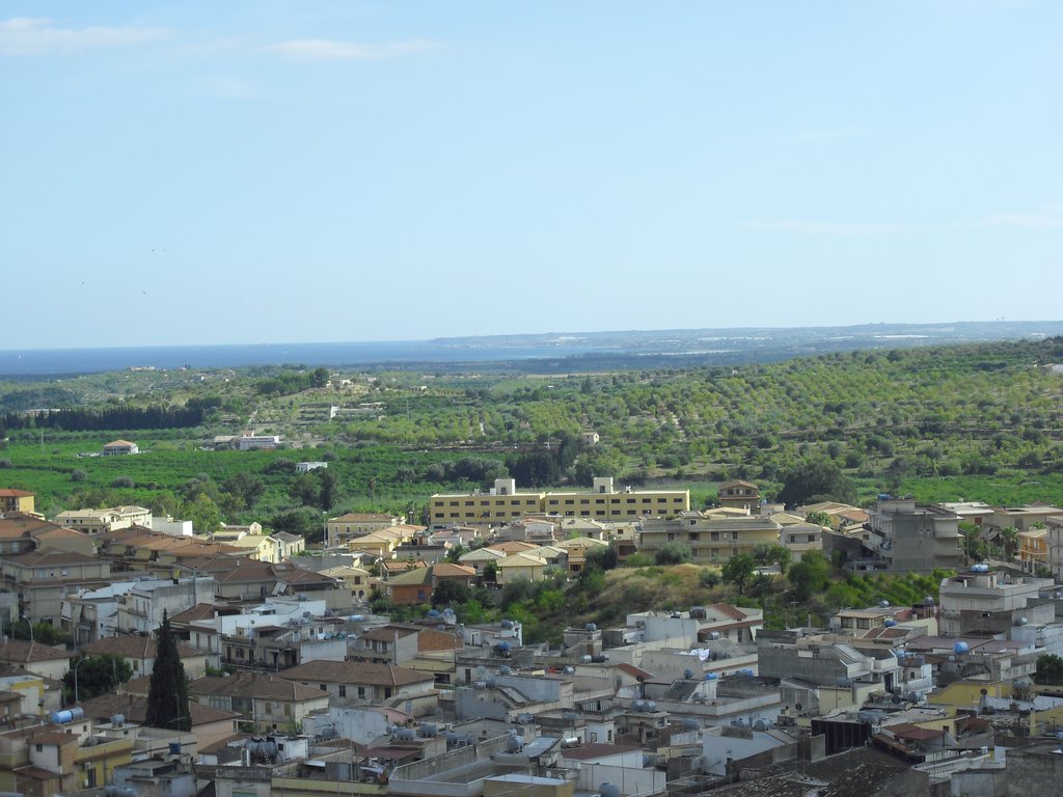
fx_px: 2856
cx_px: 532
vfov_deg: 15.9
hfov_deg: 21.1
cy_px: 398
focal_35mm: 93
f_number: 4.7
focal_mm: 15.3
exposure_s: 1/640
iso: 100
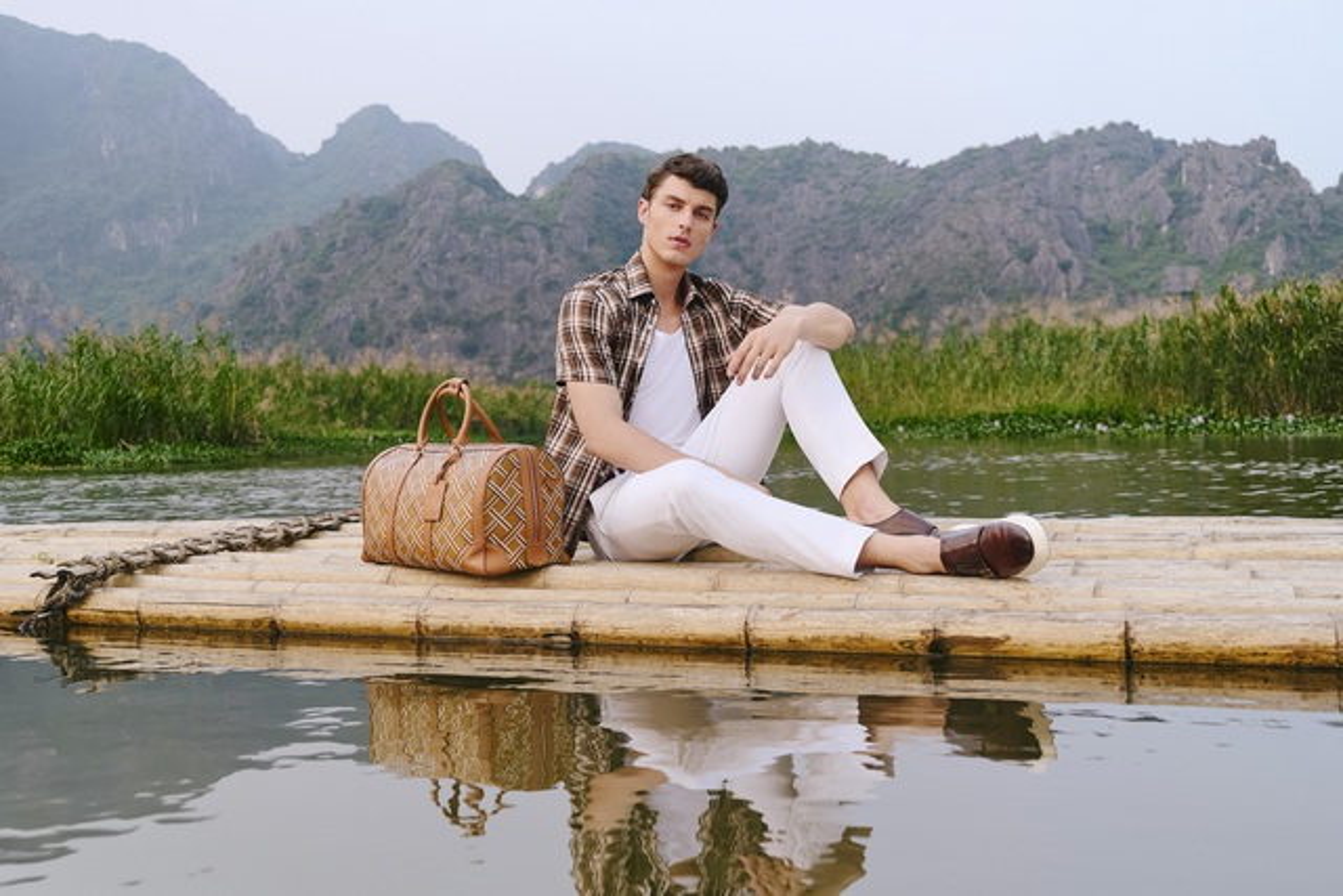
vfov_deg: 36.9
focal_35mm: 36
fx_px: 1343
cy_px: 448
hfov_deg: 53.1
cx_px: 672
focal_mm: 24
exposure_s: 1/160
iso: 160
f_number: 2.8
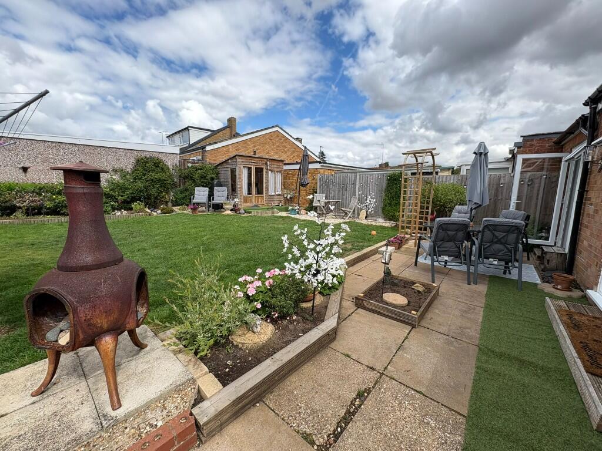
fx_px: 243
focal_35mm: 14
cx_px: 301
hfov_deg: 102.1
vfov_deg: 85.7
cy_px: 226
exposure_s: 1/1078
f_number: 2.2
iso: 40
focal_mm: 2.22
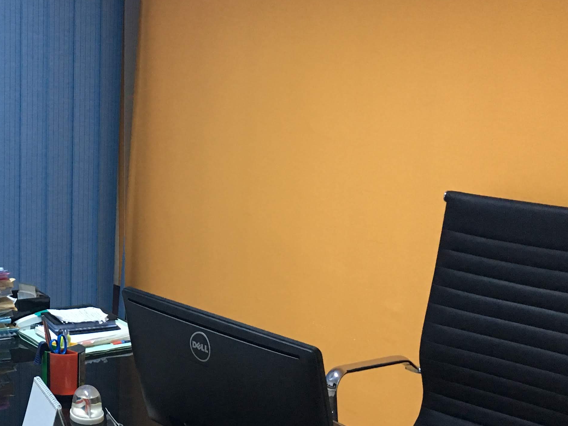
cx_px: 45
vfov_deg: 23.6
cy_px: 187
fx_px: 1017
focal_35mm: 62
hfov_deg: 29.7
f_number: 2.2
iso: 160
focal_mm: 4.15
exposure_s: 1/33
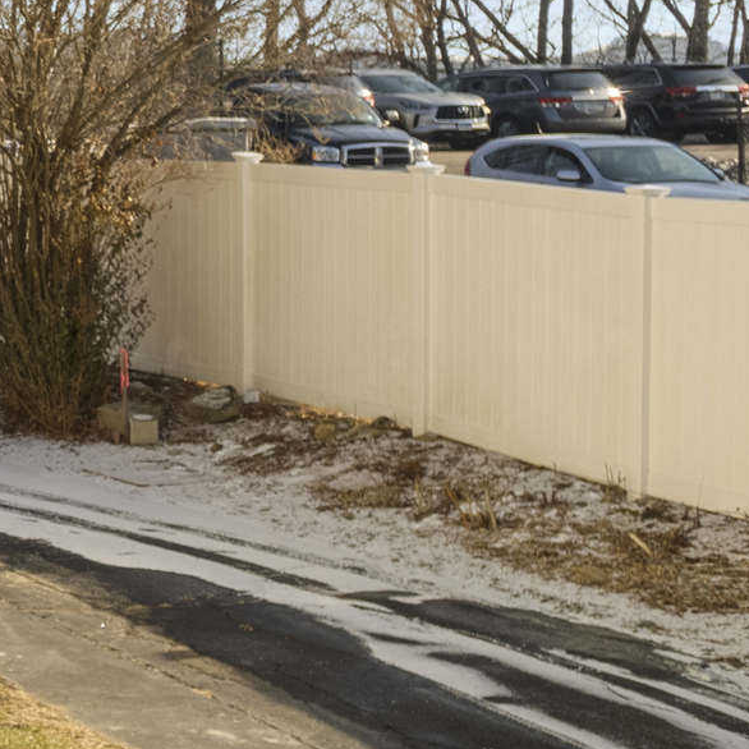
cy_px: 178
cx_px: -1116
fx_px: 2399
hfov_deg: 12.9
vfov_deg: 17.6
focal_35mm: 98
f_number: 2.8
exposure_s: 1/640
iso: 100
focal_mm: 8.38
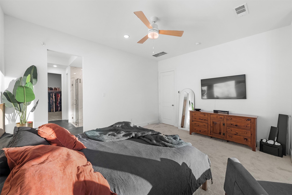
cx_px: 146
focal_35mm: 14
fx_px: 114
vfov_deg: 81.2
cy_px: 98
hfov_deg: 104.3
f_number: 8
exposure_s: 1/3
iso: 200
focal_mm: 14
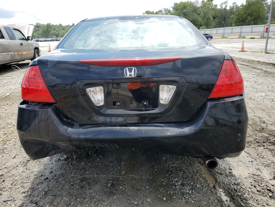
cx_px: 138
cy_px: 104
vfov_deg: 53.1
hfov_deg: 67.3
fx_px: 207
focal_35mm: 26
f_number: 1.5
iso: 50
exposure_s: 1/1429
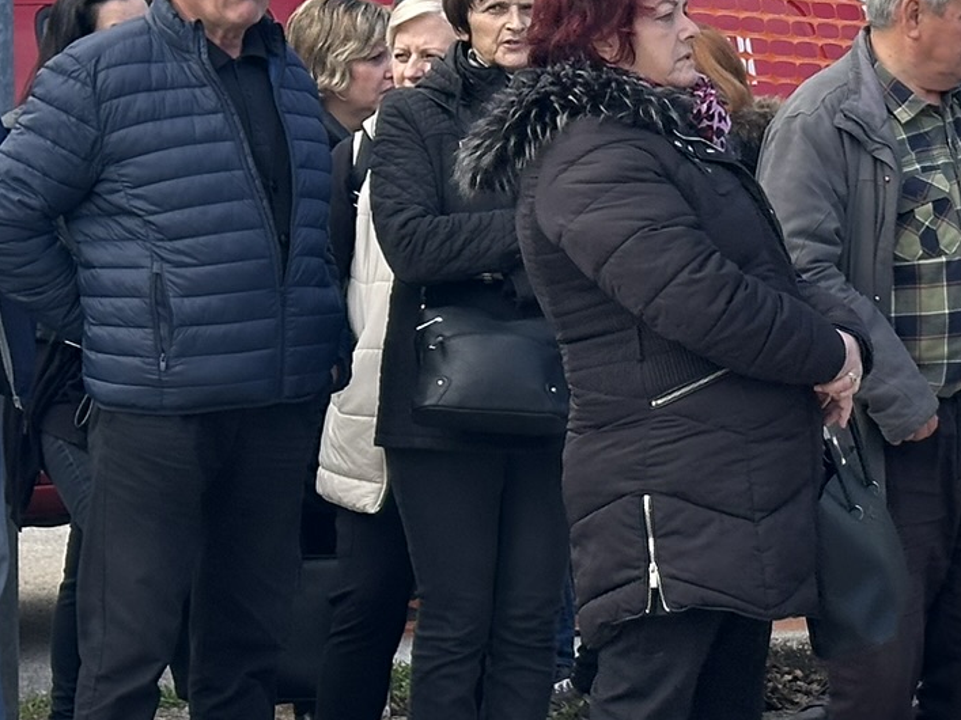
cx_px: 1340
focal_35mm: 139
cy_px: 350
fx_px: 3858
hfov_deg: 13.5
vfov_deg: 10.7
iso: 64
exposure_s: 1/816
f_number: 1.78
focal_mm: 6.86
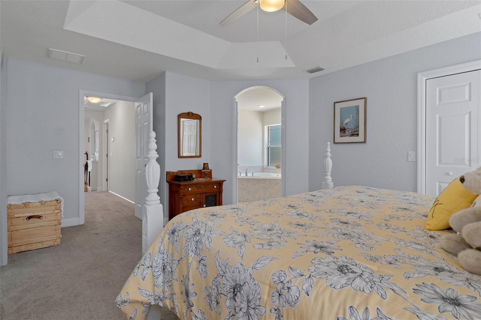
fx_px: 240
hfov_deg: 90.0
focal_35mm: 18
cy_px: 160
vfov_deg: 67.4
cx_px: 240
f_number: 8
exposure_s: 1
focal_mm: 12
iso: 320
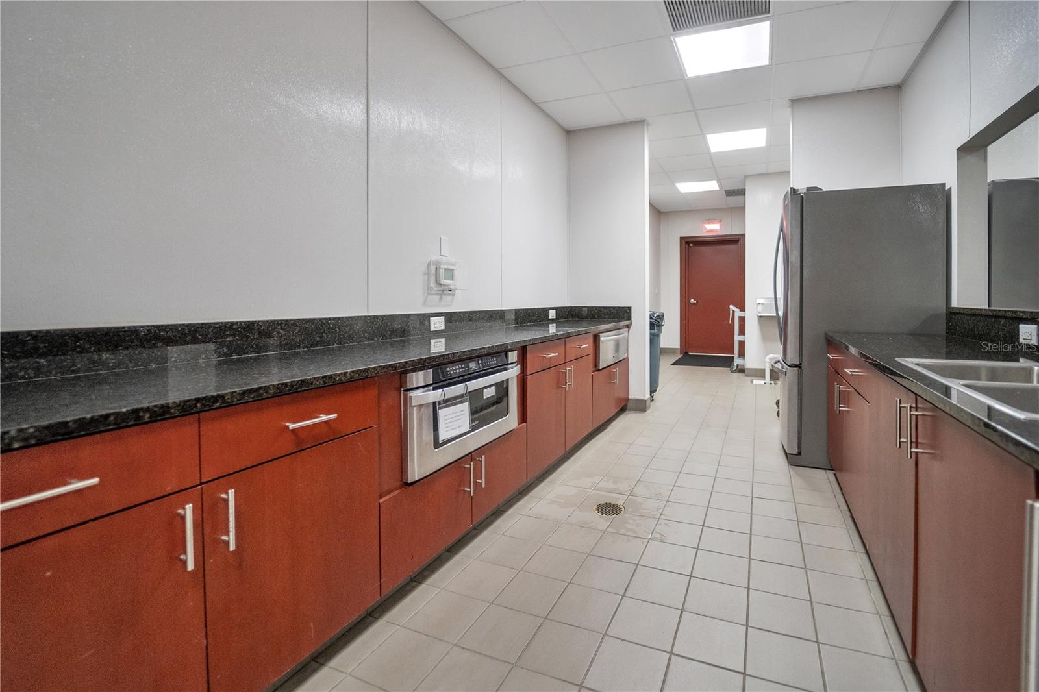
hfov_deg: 104.3
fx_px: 404
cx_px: 520
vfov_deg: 81.2
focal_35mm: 14
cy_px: 346
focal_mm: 14
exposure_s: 1/160
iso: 2000
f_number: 2.8
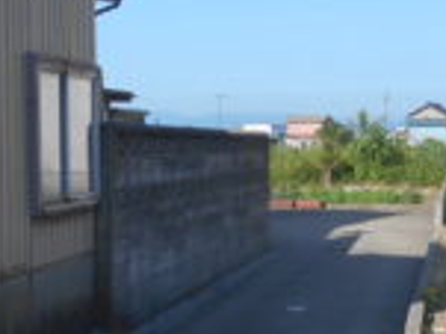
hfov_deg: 22.7
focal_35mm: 86
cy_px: 273
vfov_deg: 17.0
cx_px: 174
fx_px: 1107
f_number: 3.2
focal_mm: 4.6
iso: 80
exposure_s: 1/800
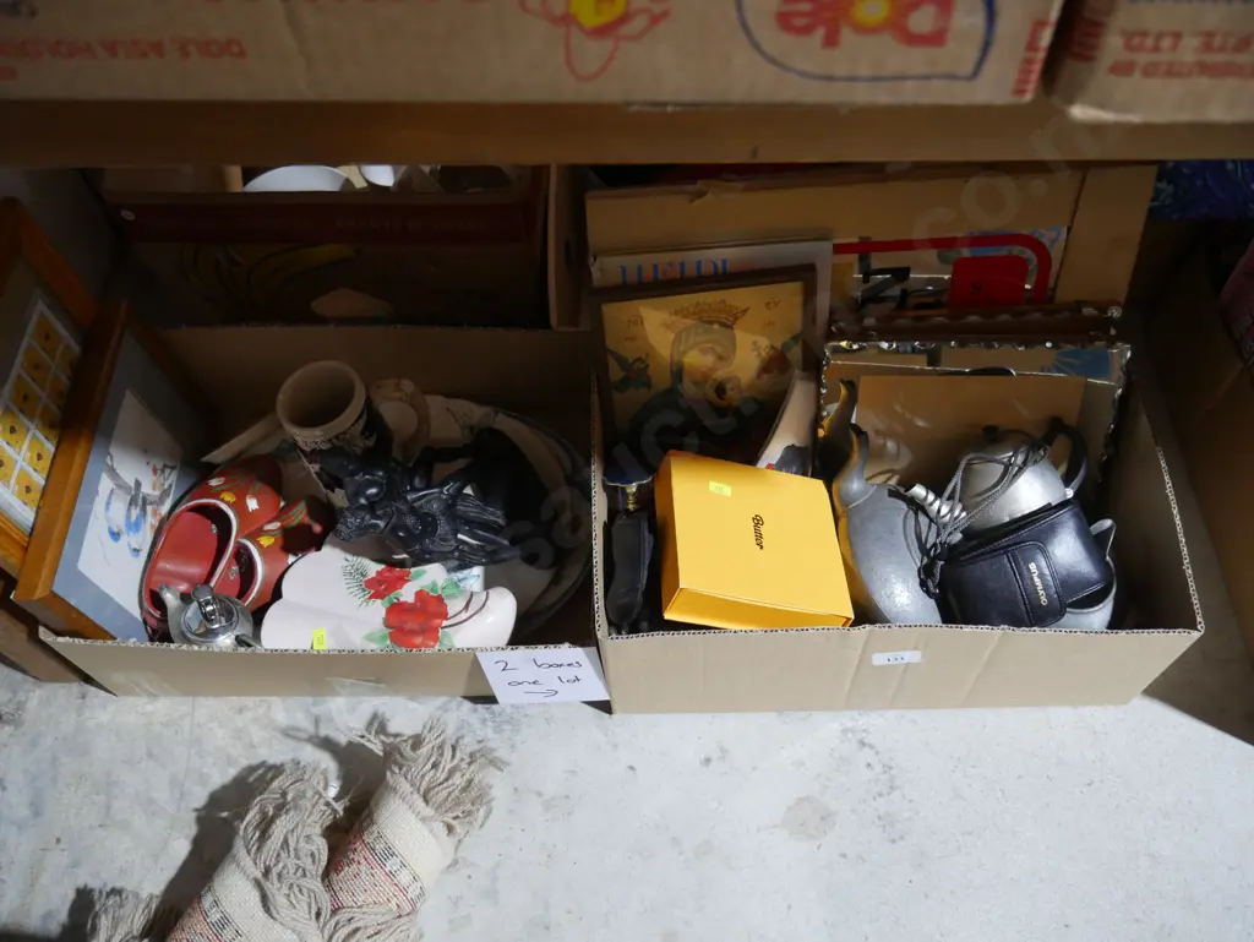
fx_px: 1087
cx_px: 627
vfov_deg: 46.8
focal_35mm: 30
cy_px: 471
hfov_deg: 59.9
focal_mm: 15
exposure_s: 1/60
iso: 1000
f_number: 3.6
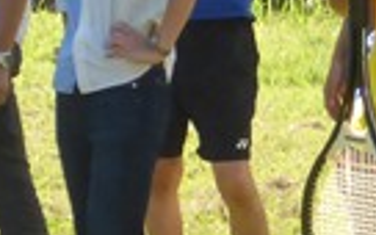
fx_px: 3843
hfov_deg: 5.4
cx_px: -487
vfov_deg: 3.5
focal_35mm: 375
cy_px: 41
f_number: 4.2
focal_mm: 8.5
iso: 200
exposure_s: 1/500
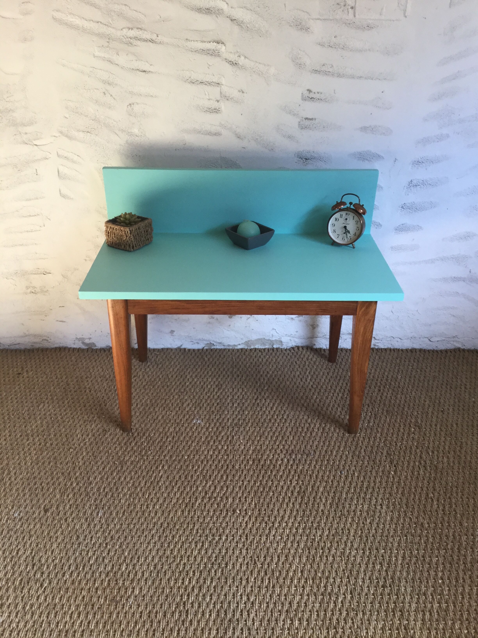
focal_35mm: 31
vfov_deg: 58.4
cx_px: 239
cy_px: 319
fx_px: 571
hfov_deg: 45.4
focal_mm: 3.3
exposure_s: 1/33
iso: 32
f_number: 2.4
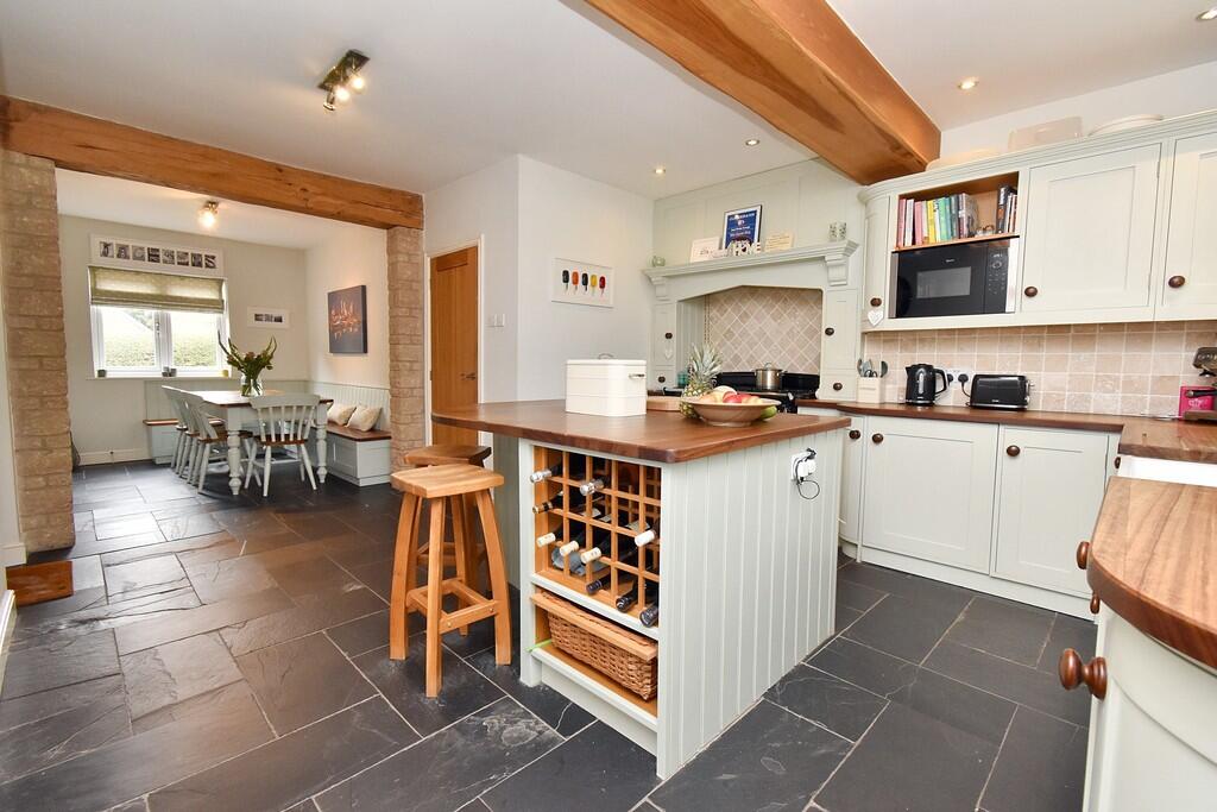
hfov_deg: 100.4
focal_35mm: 15
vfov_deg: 77.3
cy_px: 406
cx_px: 608
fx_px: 507
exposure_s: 1/60
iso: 800
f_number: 7.1
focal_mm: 10
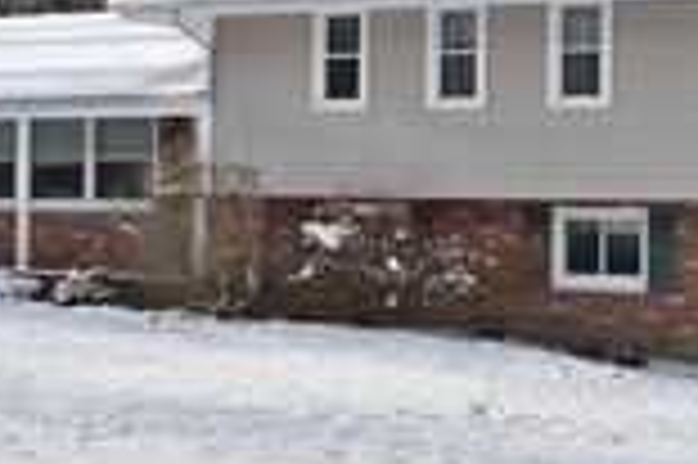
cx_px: 189
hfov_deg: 20.0
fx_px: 1968
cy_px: 119
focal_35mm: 102
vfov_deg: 13.4
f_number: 14
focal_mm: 21
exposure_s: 1/250
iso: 200
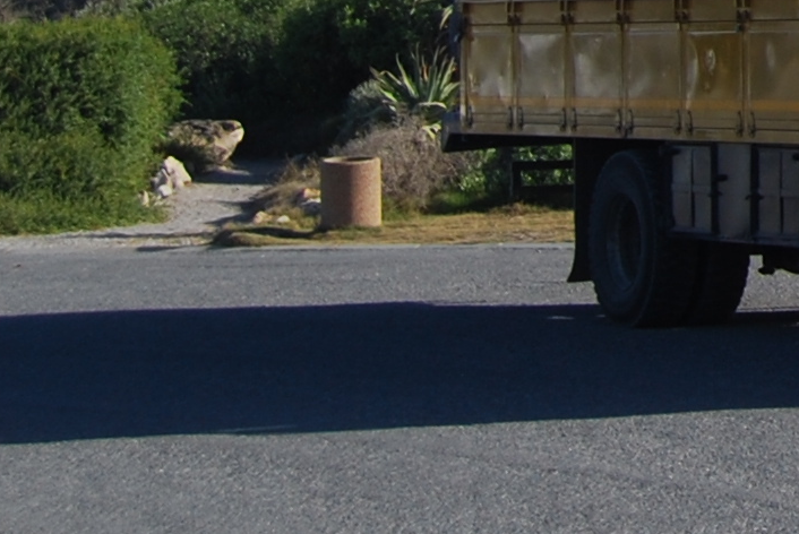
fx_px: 4753
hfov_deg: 8.9
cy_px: -800
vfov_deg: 6.1
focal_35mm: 214
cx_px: 1762
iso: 100
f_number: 5.6
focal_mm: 26
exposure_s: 1/125
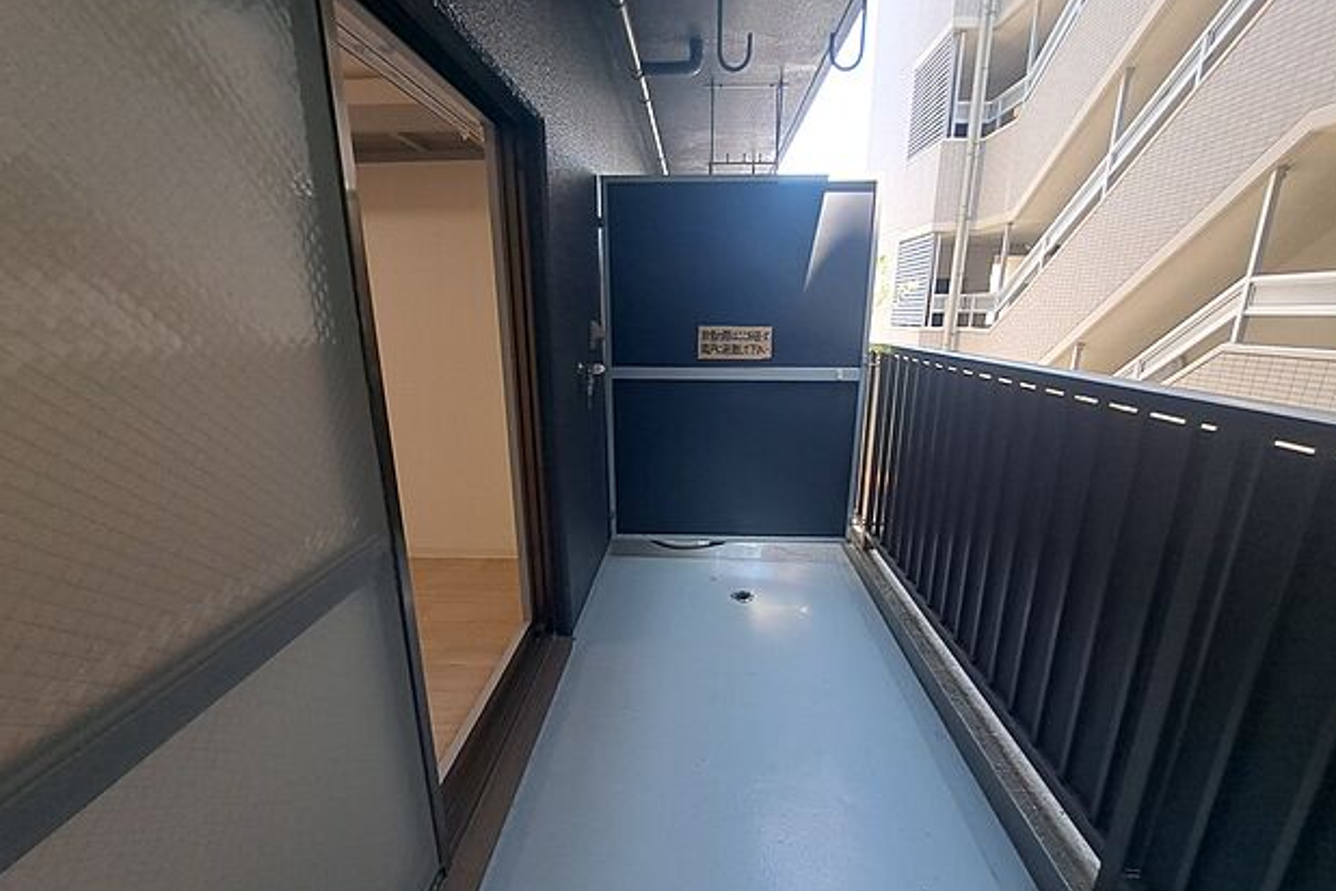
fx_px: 520
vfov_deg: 81.2
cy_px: 465
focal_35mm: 14
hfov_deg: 104.3
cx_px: 674
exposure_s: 1/50
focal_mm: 1.74
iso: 50
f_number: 2.2
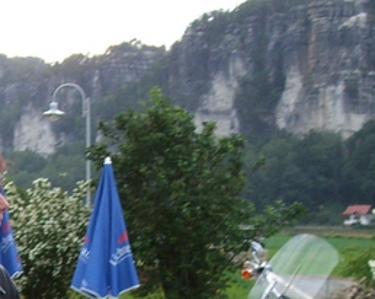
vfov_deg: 13.1
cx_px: 64
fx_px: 1275
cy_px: 351
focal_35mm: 115
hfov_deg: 16.6
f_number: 2.7
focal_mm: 6.2
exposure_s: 1/160
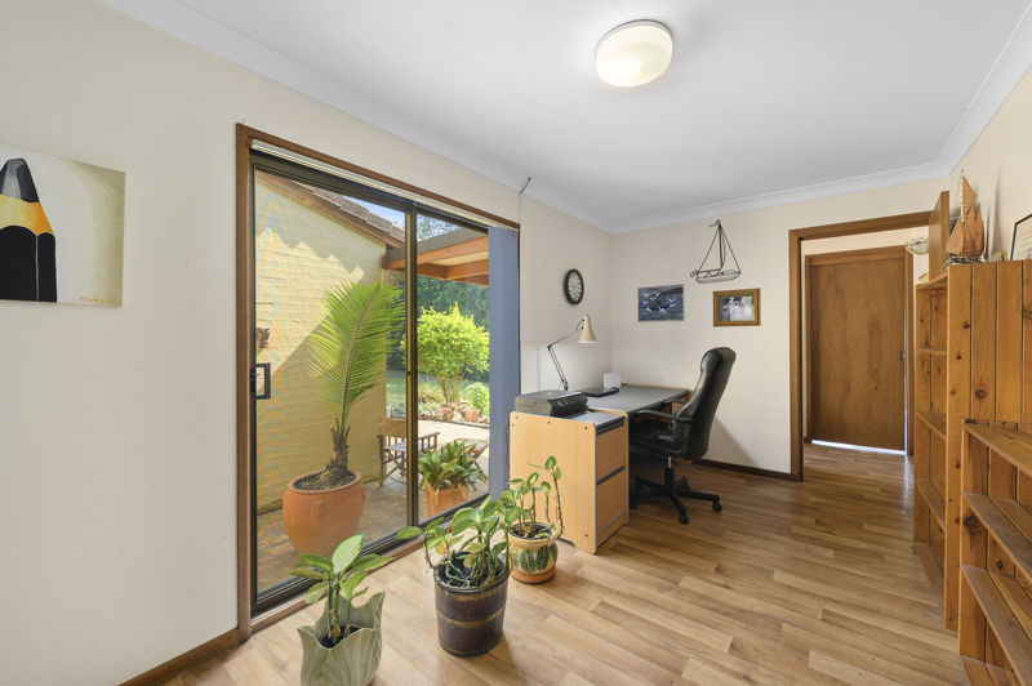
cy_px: 343
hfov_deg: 104.3
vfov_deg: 81.1
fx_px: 401
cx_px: 516
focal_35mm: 14
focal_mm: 14
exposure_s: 1/10
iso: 200
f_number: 7.1
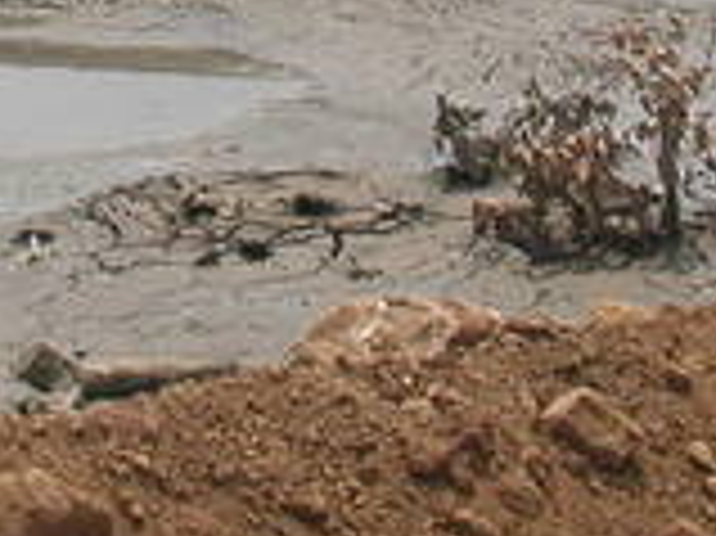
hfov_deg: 13.1
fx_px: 3080
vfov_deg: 9.8
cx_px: 68
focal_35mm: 149
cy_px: -162
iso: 100
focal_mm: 5.6
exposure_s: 1/790
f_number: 4.5
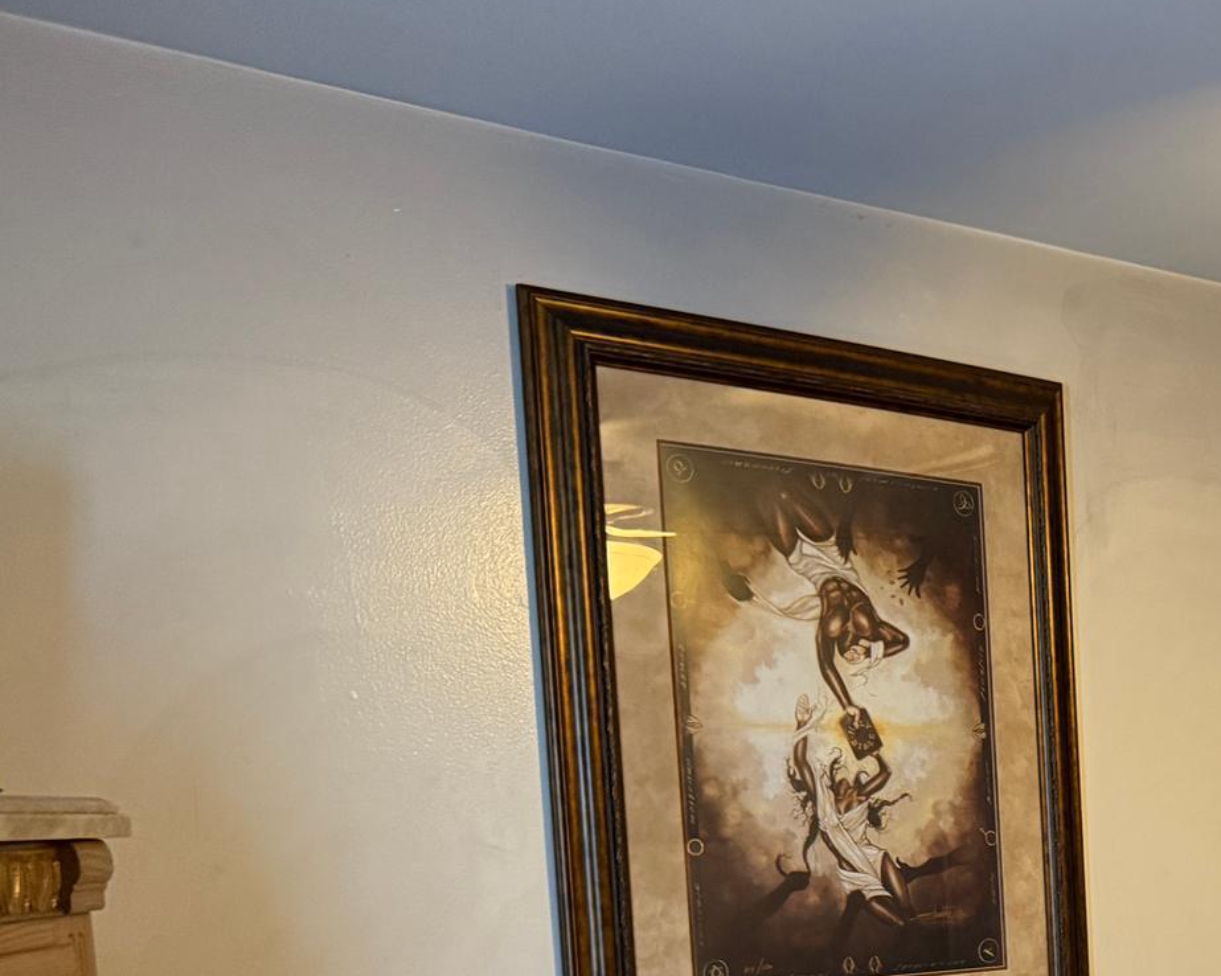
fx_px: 1879
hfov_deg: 32.3
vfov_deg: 27.3
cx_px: 1302
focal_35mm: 52
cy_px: 1000
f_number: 1.78
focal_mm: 6.76
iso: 640
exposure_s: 1/60
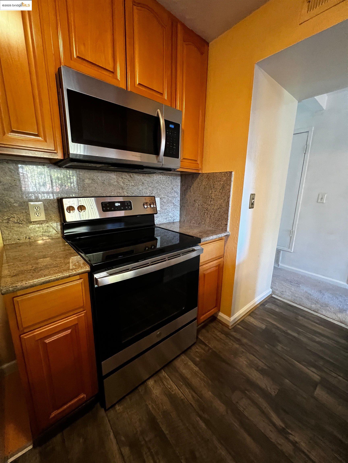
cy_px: 232
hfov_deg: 89.9
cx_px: 174
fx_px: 174
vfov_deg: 106.2
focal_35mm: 13
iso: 800
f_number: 1.8
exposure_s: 1/40
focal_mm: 1.57
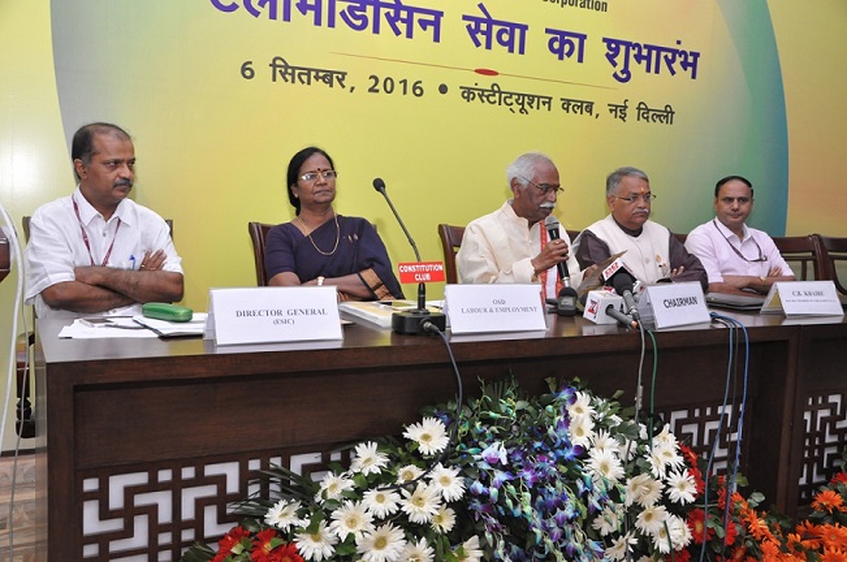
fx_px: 775
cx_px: 424
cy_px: 281
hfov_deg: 57.3
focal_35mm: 33
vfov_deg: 39.9
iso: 1600
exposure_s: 1/125
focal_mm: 22
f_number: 5.6
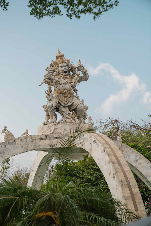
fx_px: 403
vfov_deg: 31.4
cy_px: 113
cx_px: 76
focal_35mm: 64
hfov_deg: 21.2
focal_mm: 64
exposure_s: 1/60
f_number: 3.5
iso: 1000
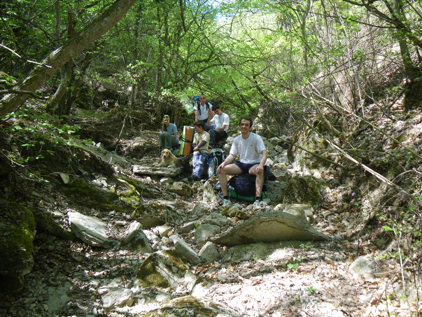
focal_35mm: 28
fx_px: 341
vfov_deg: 49.7
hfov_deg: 63.4
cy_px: 158
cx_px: 211
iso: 50
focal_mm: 5
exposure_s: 1/50
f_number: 3.5
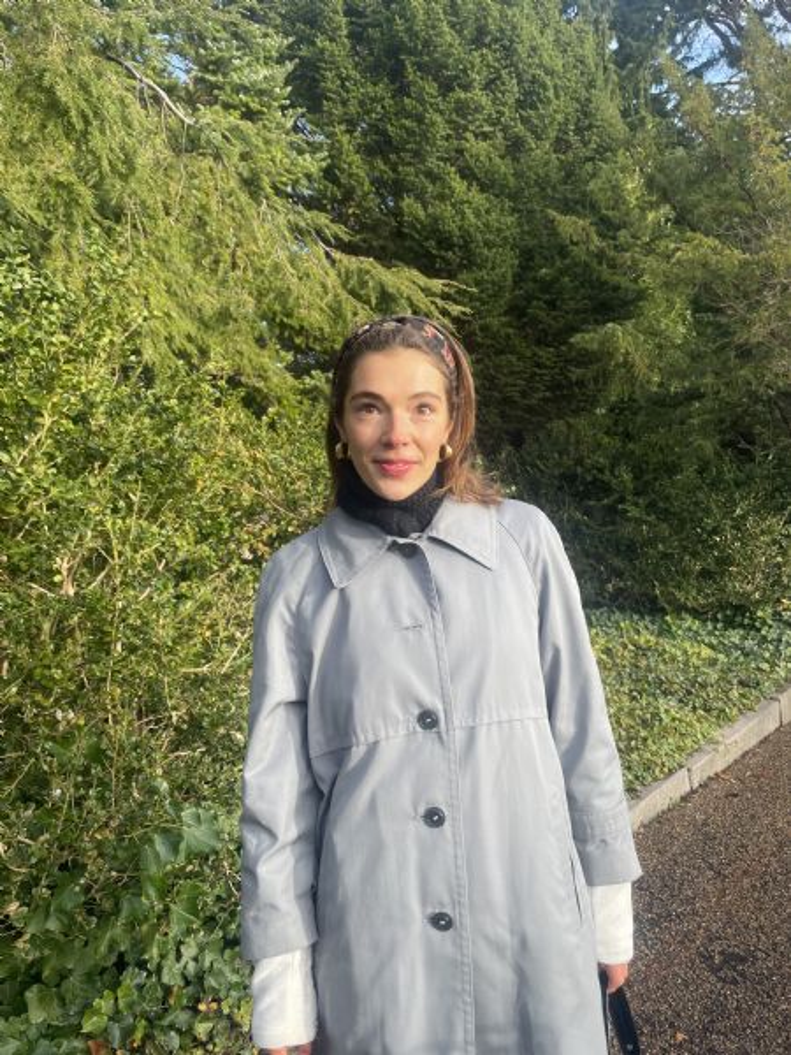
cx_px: 396
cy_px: 528
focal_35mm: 26
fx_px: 792
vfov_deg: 67.3
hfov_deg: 53.1
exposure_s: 1/532
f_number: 1.6
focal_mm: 4.2
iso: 32
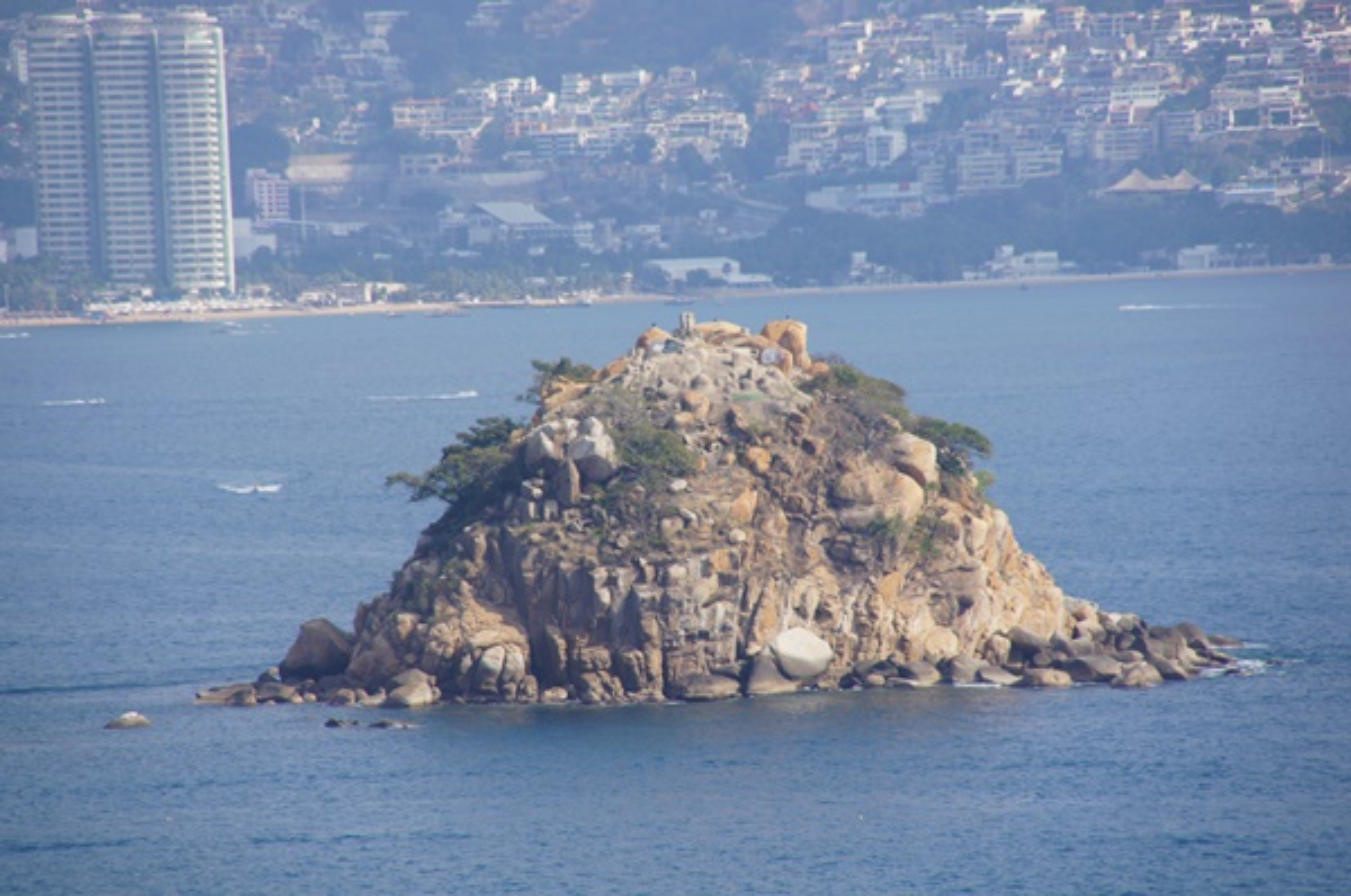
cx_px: 676
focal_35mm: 300
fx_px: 11240
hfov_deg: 6.9
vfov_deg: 4.6
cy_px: 448
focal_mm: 200
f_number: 8
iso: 100
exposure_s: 1/320
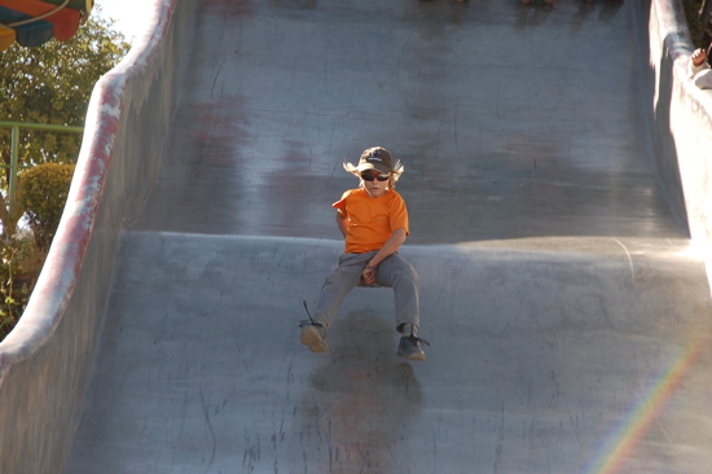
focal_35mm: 174
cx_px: 356
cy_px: 237
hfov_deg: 11.8
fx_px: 3439
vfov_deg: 7.9
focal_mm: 116
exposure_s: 1/200
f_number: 6
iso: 200
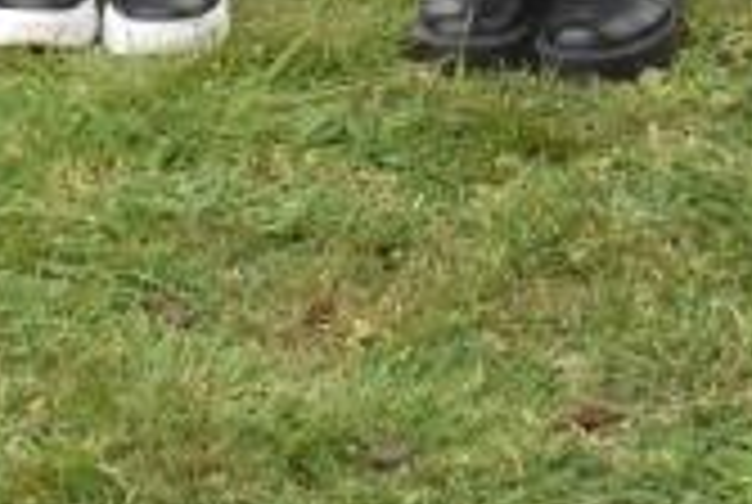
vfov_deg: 5.3
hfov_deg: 8.3
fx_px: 5191
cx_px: 599
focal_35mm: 248
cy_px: -889
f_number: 13
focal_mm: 27
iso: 1600
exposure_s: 1/640
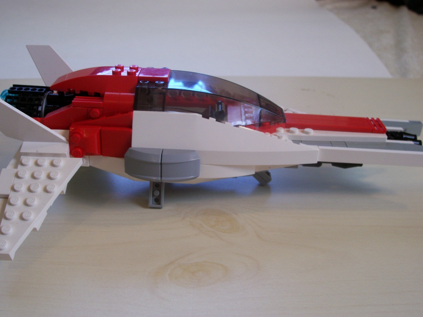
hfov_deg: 44.8
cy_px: 158
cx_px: 212
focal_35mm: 42
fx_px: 513
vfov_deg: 34.3
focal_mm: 7
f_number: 2.9
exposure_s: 1/40.9
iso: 80
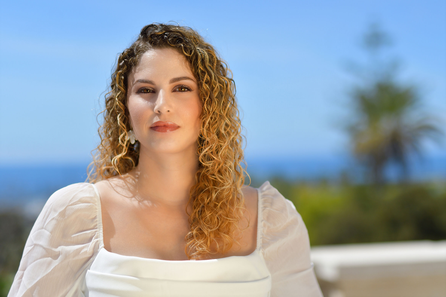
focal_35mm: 75
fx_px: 929
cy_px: 148
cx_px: 223
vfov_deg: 18.2
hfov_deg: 27.0
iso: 100
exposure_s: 1/8000
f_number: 1.6
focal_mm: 50
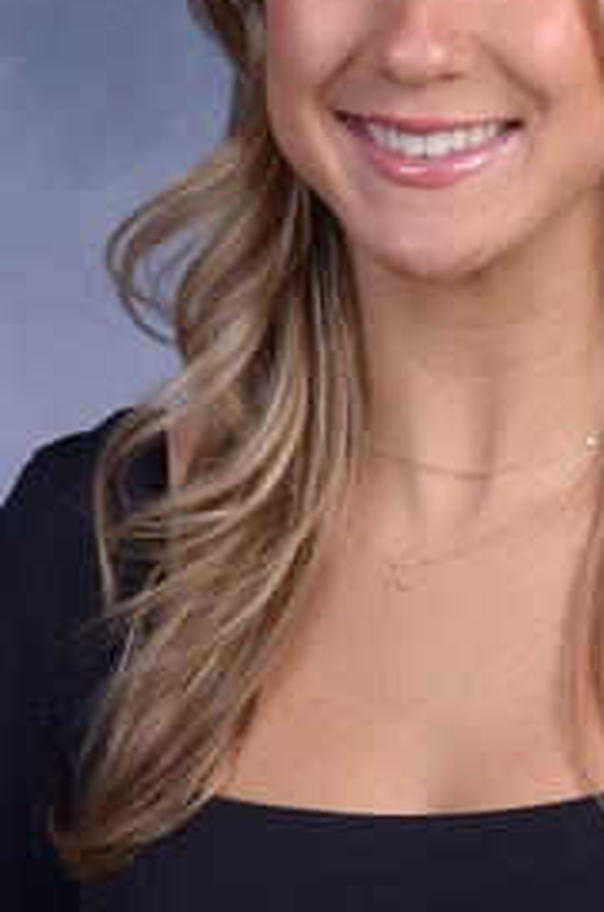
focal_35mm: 253
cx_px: 472
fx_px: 6391
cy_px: 144
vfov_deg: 8.1
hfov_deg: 5.4
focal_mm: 92
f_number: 10
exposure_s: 1/125
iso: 200
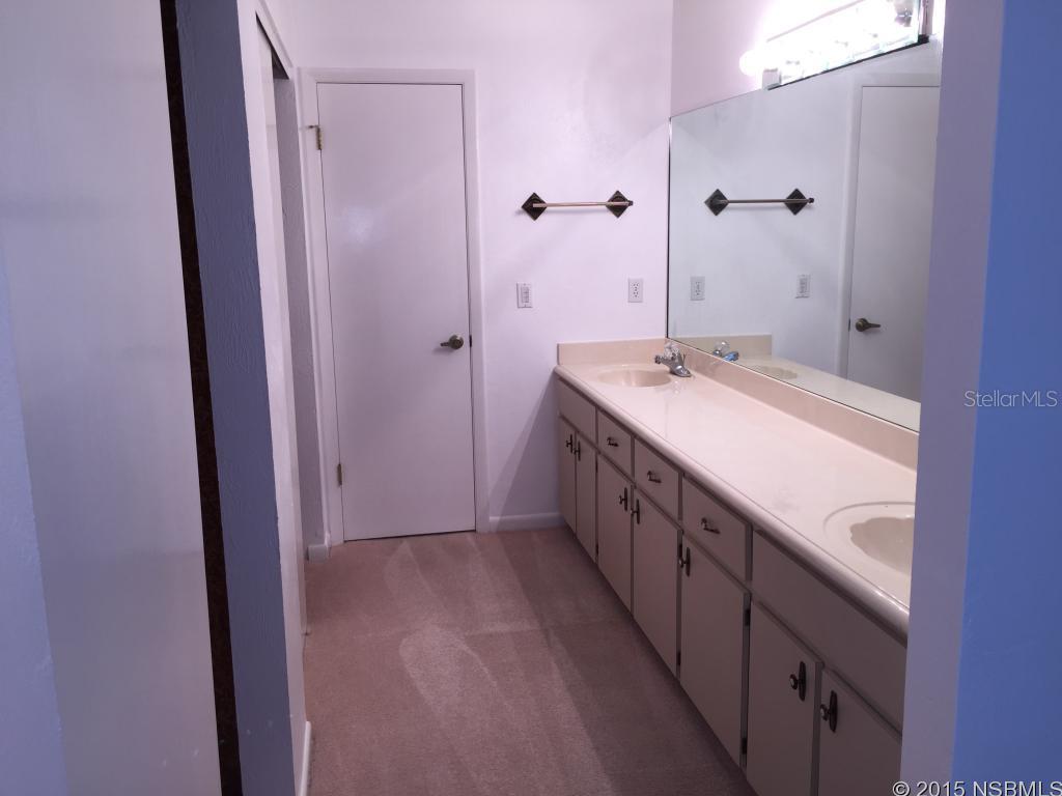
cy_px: 398
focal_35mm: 29
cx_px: 531
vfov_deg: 48.2
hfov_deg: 61.7
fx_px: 890
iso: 32
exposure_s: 1/41
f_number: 2.2
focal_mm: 4.15
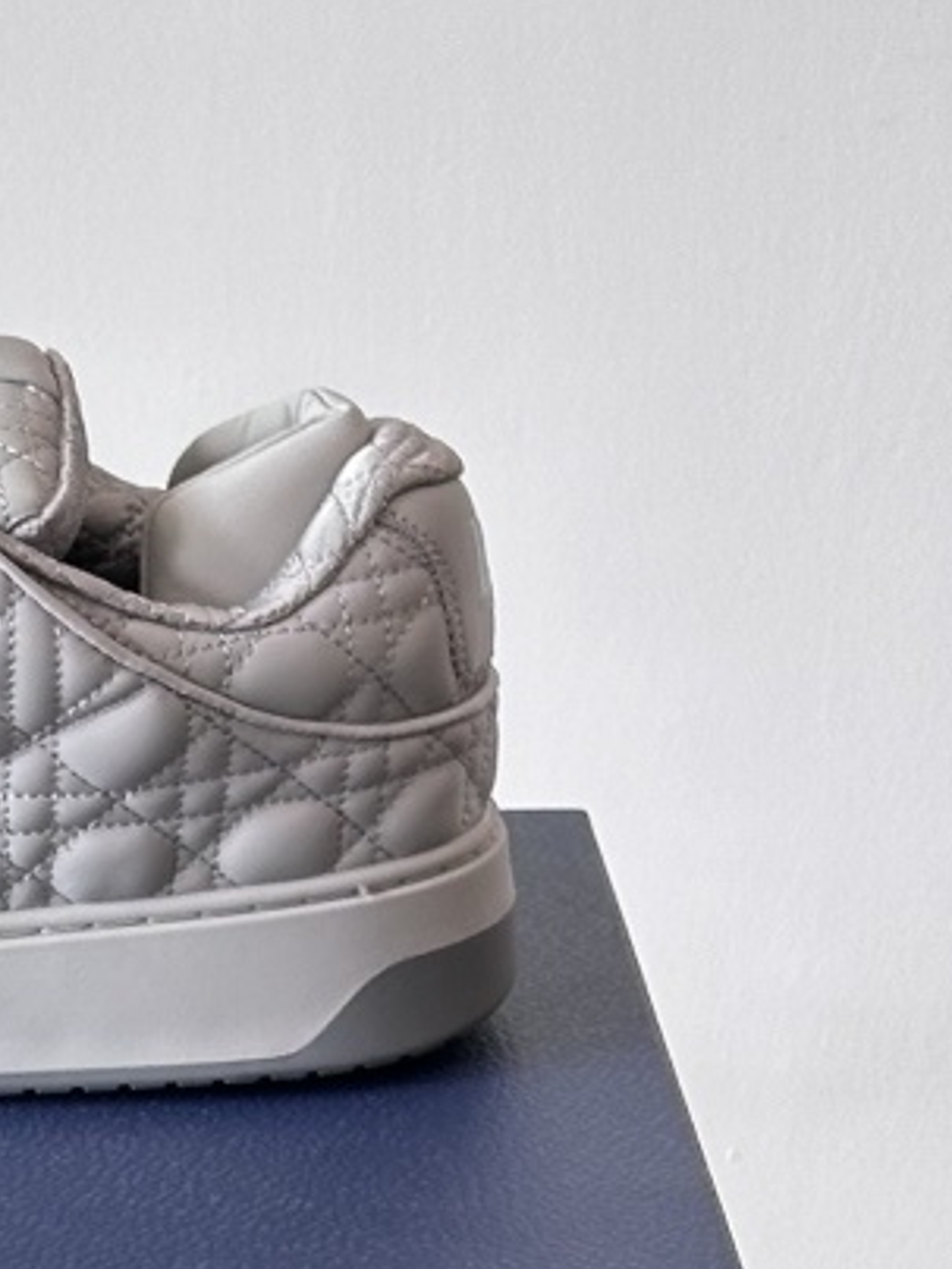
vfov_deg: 11.5
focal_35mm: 171
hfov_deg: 8.6
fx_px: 6270
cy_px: 1241
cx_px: -151
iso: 80
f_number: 1.78
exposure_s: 1/162
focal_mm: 6.86
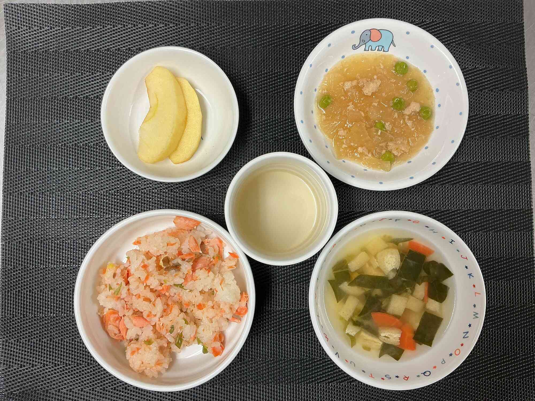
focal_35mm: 29
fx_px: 448
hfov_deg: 61.7
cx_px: 268
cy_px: 200
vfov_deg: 48.2
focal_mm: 3
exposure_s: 1/60
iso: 50
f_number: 1.8
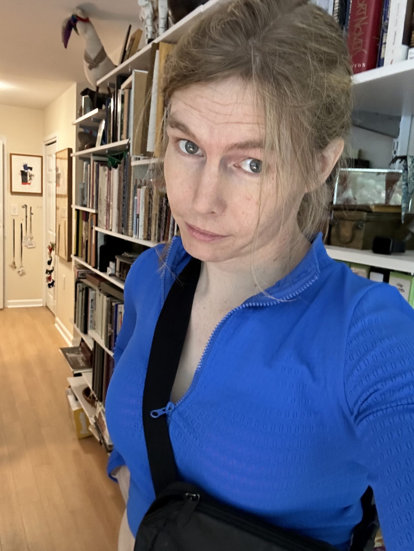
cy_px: 276
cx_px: 207
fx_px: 478
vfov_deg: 60.0
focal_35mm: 30
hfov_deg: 46.8
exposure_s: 1/40
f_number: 1.9
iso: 250
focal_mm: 2.69
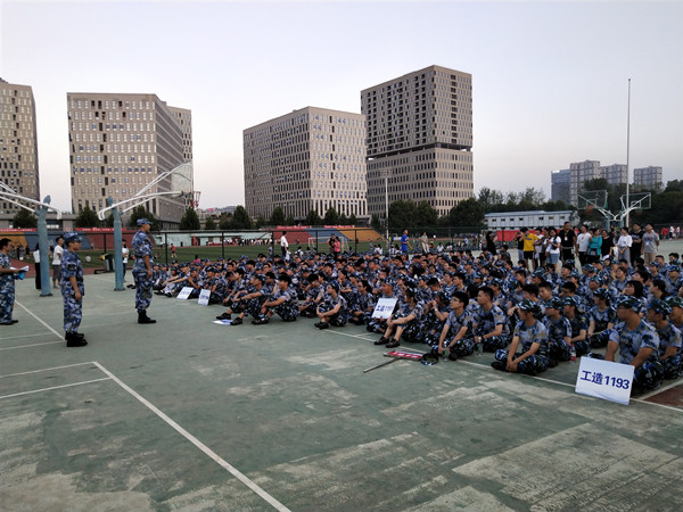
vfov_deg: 46.8
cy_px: 256
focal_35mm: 30
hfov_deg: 60.0
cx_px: 342
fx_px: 592
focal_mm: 3.95
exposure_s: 1/100
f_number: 1.8
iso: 68
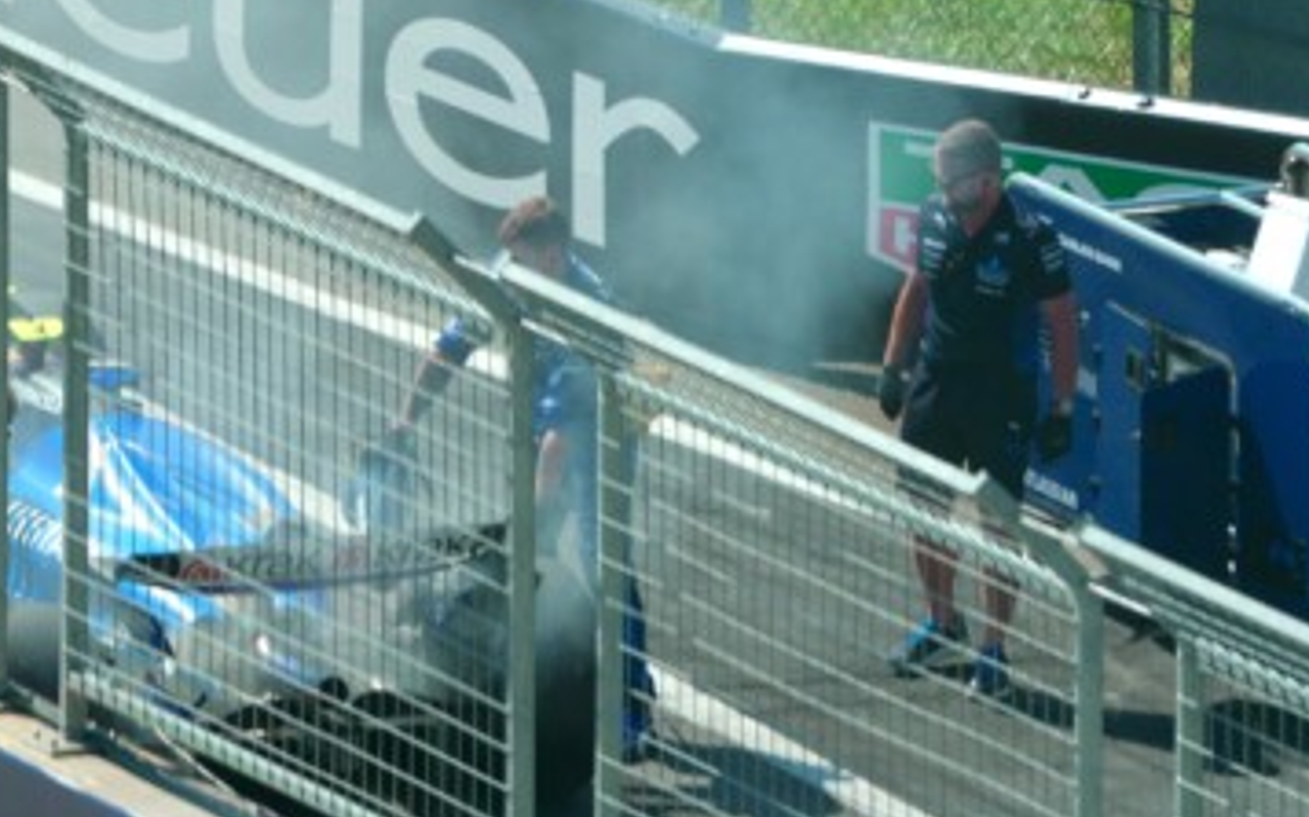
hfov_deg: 2.3
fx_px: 32708
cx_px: 700
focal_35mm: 917
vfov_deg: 1.4
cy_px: 573
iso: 400
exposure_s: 1/1000
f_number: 8
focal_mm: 459
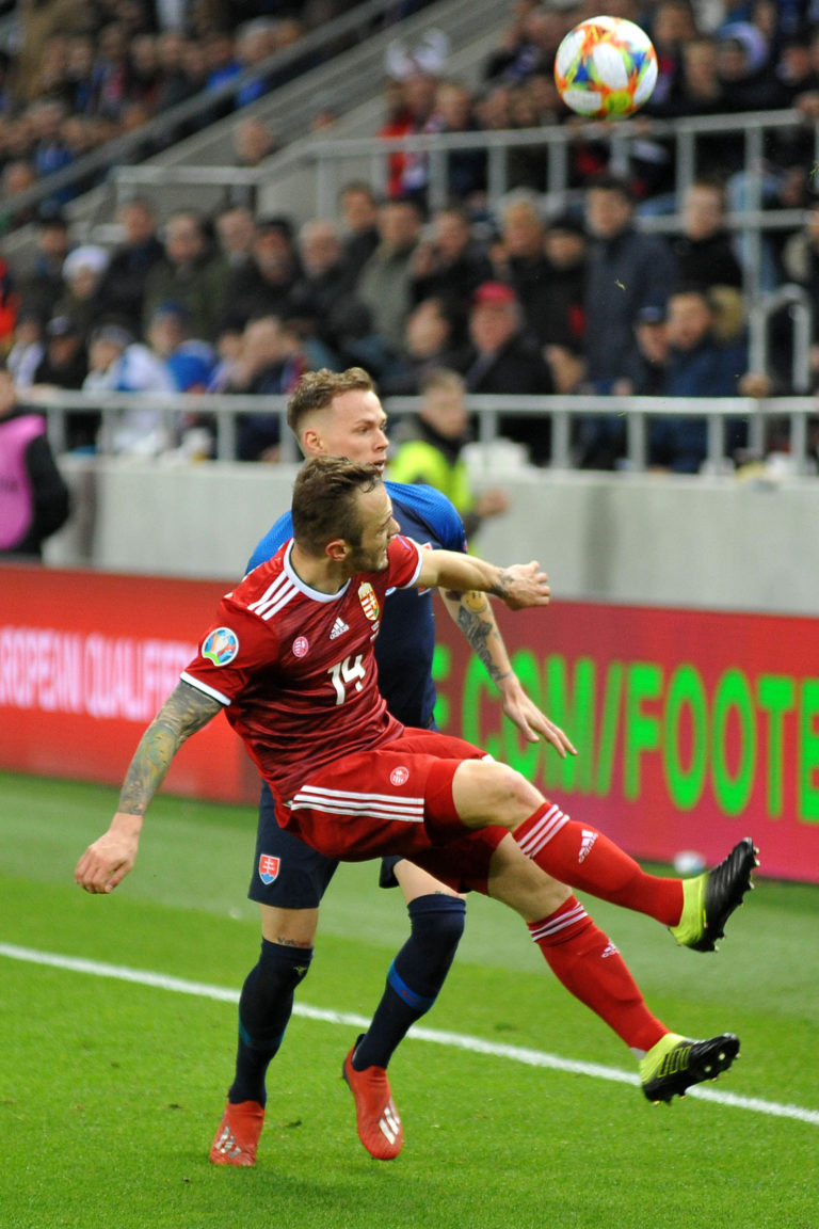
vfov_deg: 10.3
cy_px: 614
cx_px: 410
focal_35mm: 200
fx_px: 6824
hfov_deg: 6.9
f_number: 3.2
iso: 1600
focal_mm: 200
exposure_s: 1/640
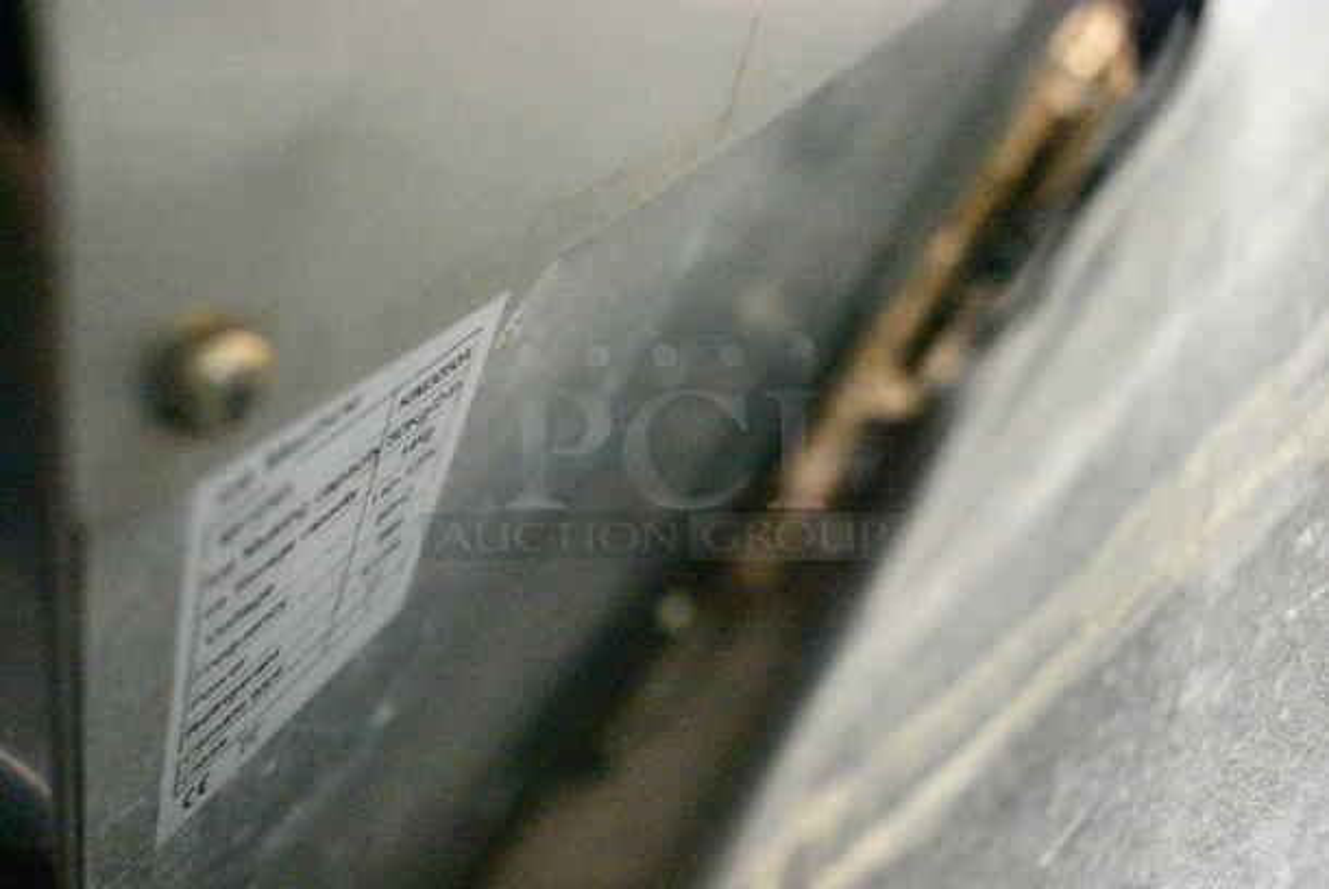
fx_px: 1109
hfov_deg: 61.9
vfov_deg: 43.7
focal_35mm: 30
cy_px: 444
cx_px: 664
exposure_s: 1/60
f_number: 4
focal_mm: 20
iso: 25600
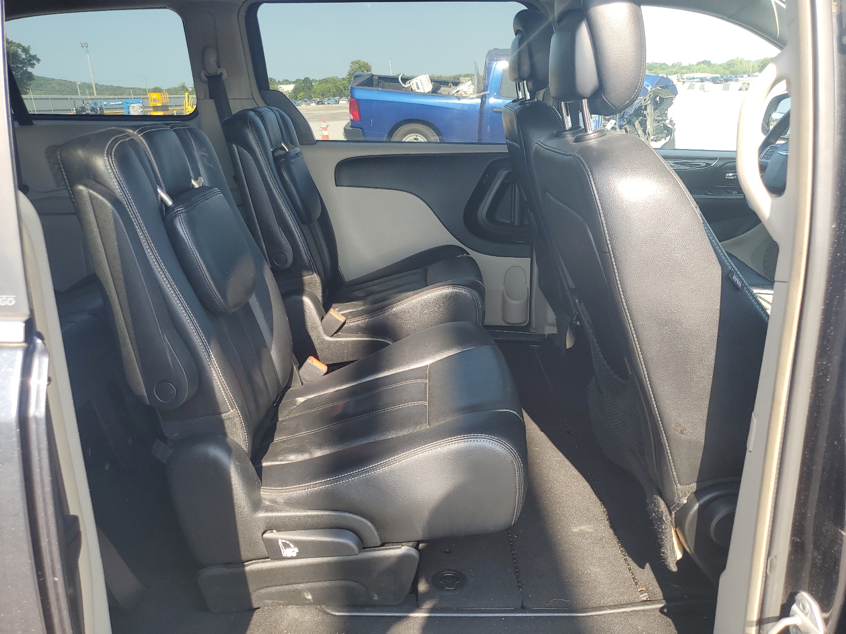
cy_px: 317
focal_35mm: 26
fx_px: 635
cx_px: 423
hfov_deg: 67.3
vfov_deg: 53.1
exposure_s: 1/435
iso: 50
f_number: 1.5
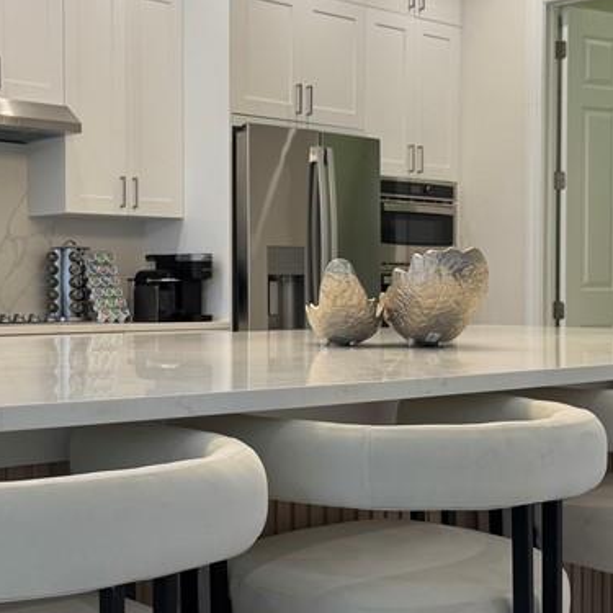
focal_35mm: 58
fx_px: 1162
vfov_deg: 29.6
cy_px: 299
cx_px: 149
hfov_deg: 29.1
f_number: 1.78
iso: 50
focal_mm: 6.76
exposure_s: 1/120
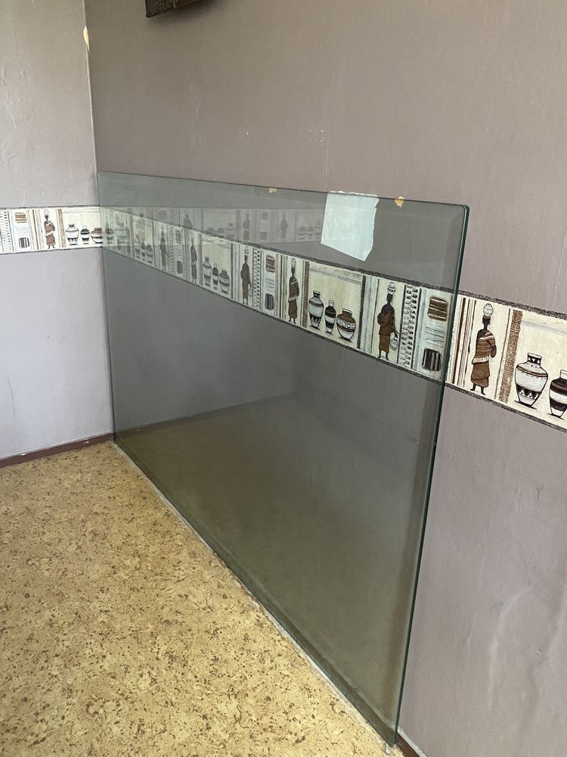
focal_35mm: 26
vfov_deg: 67.3
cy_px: 378
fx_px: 568
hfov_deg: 53.1
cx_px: 284
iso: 500
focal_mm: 4.25
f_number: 1.8
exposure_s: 1/40
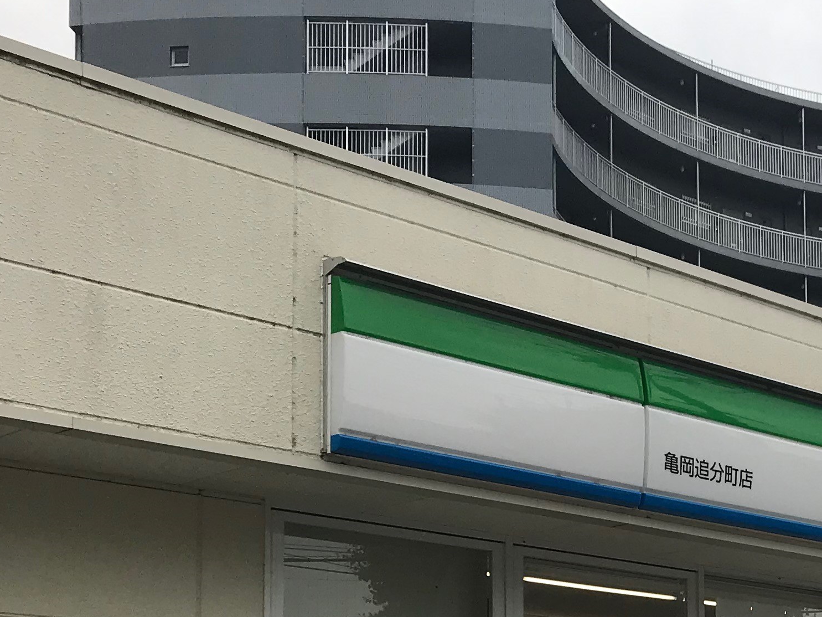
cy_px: 717
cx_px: 917
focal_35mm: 76
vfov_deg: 18.5
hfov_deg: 23.9
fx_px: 1805
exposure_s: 1/573
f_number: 1.8
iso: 20
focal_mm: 3.99
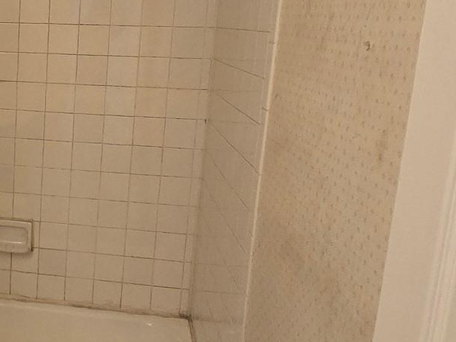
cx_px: -38
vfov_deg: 32.7
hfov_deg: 36.7
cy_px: 127
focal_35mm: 44
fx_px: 580
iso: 640
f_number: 2.2
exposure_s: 1/60
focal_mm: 2.2
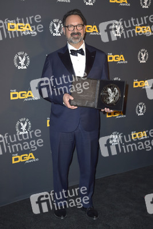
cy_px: 114
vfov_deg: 42.7
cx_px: 76
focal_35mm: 46
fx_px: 293
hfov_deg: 29.3
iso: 500
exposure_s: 1/250
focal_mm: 46
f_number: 6.3
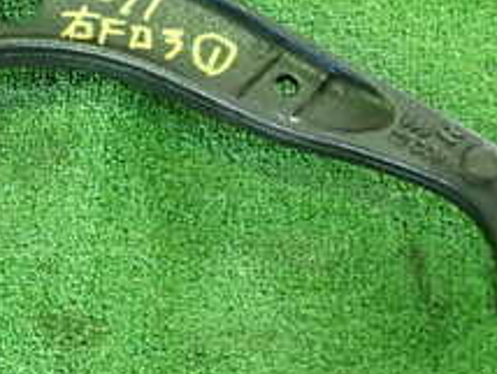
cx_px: 7
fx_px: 1207
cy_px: 112
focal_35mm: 84
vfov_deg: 17.5
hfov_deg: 22.4
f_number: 2.3
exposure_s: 1/50
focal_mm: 5.5
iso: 800
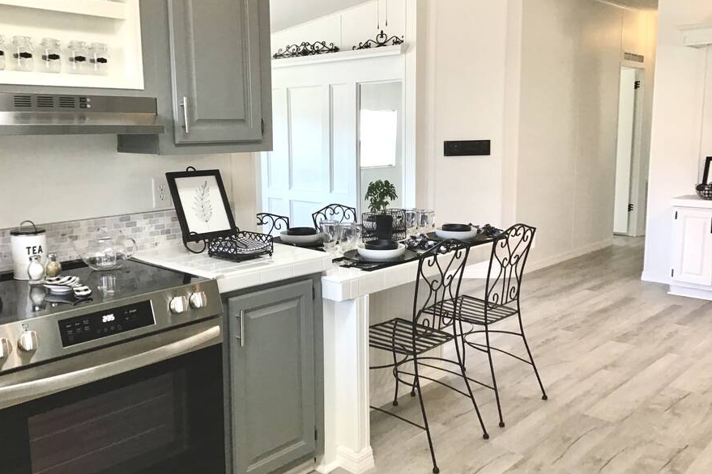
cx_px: 348
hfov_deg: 57.2
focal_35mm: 33
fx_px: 653
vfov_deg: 39.9
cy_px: 216
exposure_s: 1/30
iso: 32
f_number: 2.4
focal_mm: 3.3
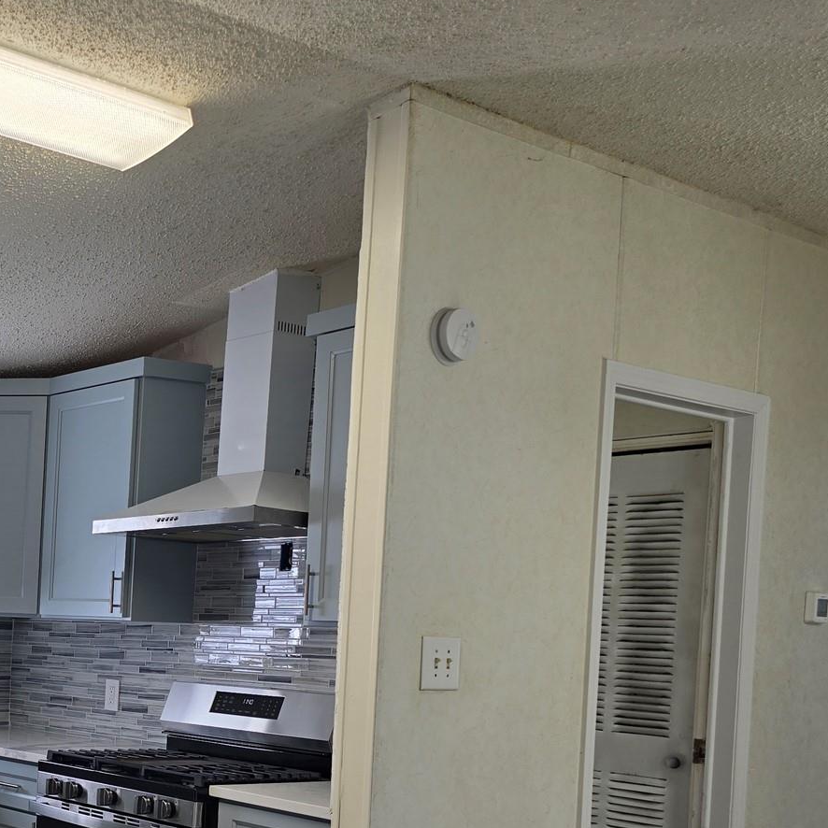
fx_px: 1272
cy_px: 658
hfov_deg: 32.4
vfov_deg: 35.0
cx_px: -48
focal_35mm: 47
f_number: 1.7
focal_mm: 6.3
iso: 20
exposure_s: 1/50
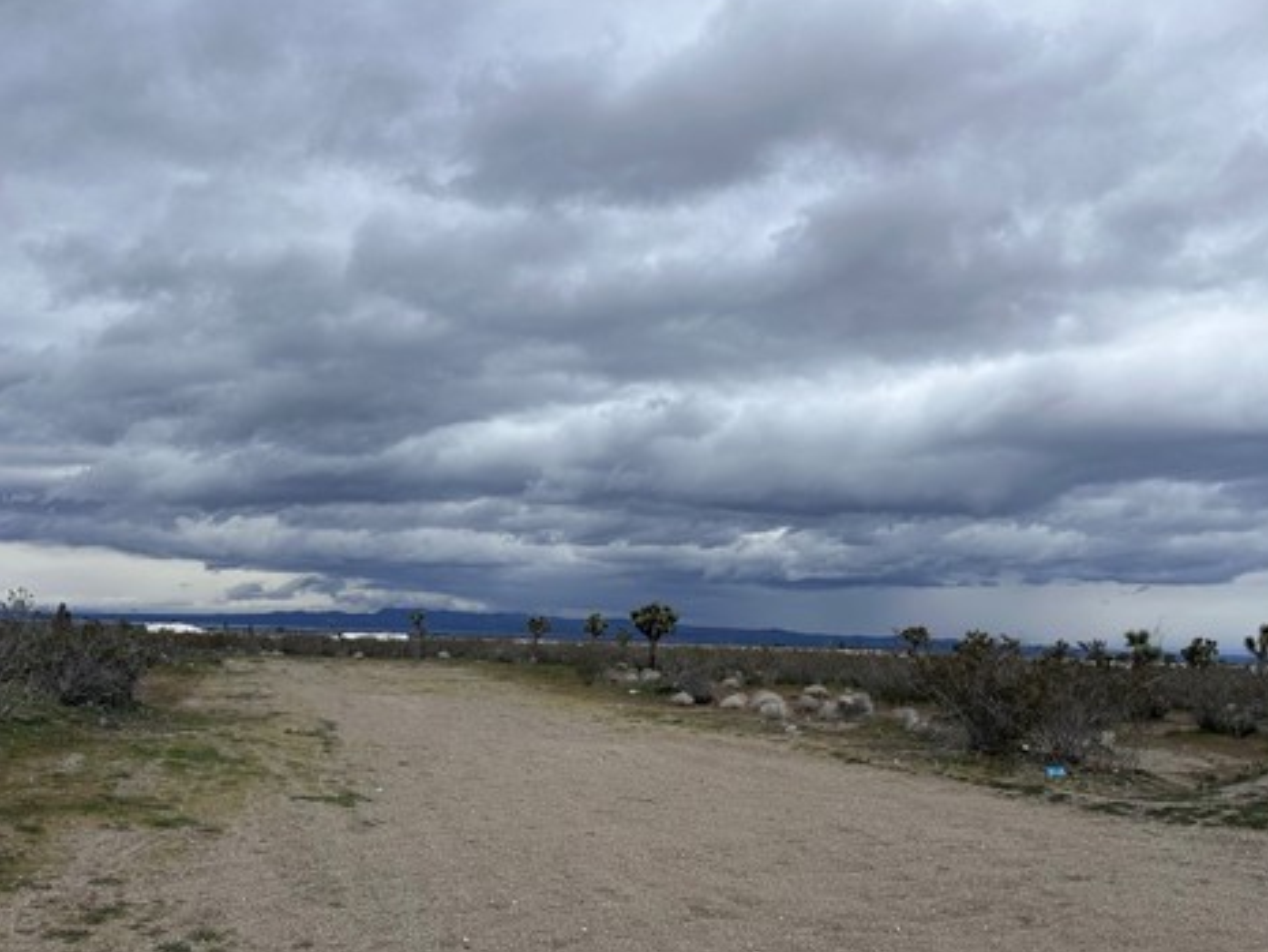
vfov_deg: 42.9
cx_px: 695
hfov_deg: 55.2
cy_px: 532
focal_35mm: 33
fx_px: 1209
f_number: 1.78
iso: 80
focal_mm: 6.86
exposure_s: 1/7042
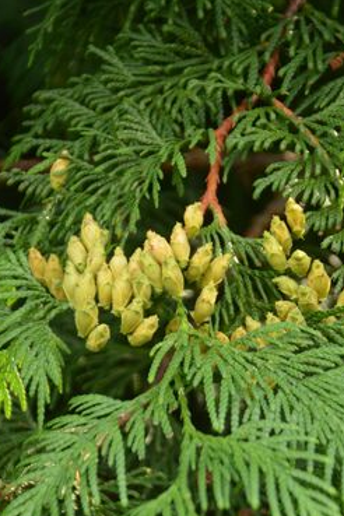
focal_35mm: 223
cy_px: 300
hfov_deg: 6.2
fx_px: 3196
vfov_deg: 9.2
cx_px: 193
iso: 200
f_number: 6
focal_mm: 110
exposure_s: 1/30
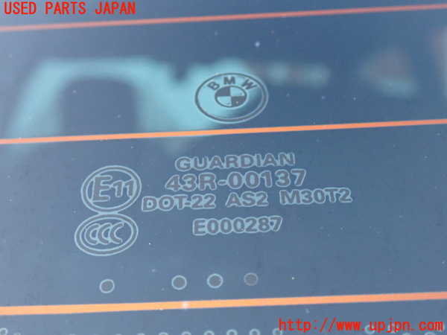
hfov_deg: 38.2
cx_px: 224
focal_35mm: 50
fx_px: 646
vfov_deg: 29.1
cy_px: 168
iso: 800
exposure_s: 1/20
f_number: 3.2
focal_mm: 9.01
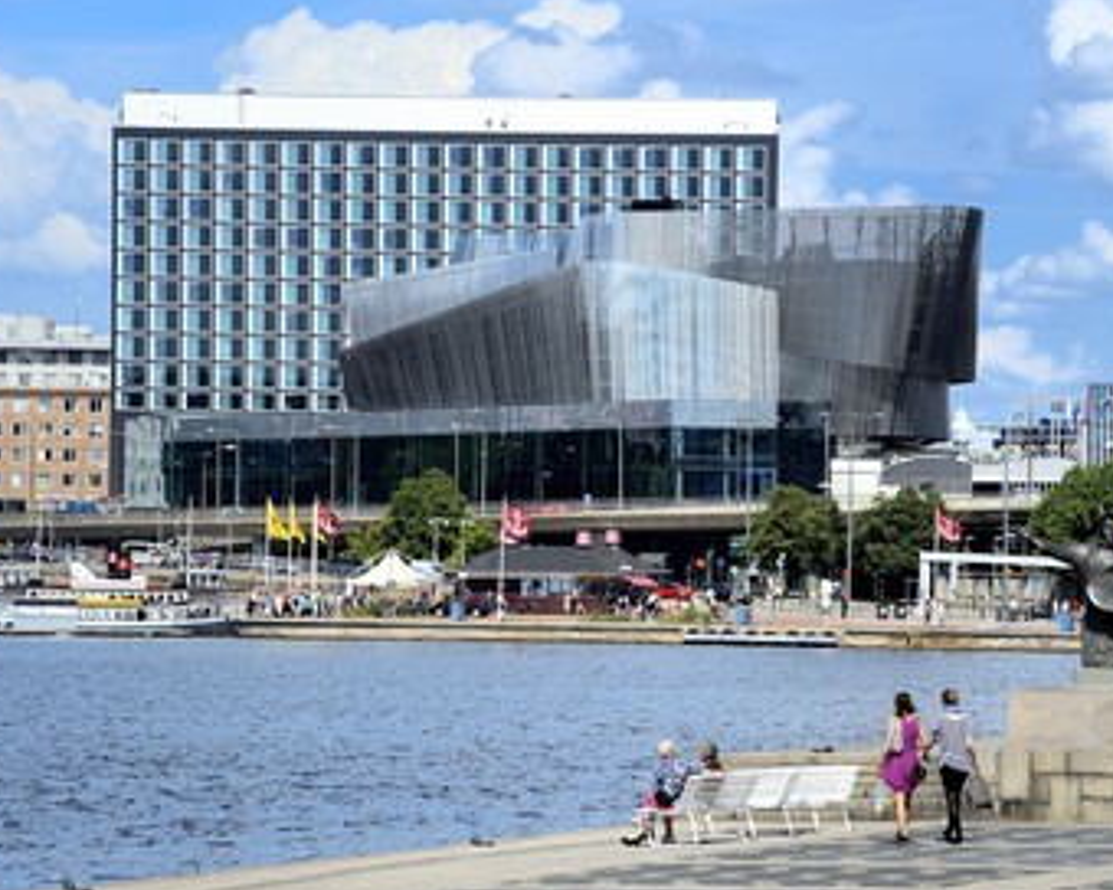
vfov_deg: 7.8
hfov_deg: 9.8
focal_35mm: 197
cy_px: 452
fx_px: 6489
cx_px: 586
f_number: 10
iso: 200
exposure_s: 1/400
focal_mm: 170
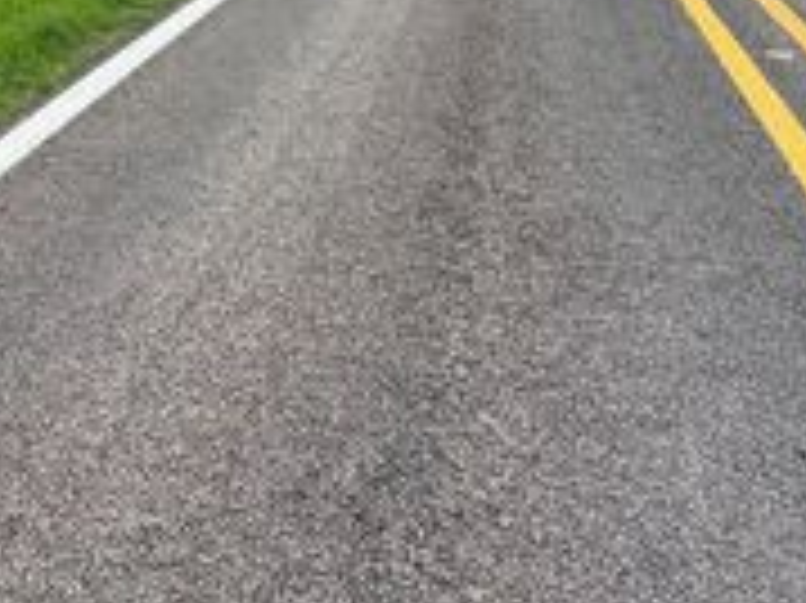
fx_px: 1559
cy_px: -92
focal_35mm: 67
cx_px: -270
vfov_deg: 20.7
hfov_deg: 24.8
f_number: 1.78
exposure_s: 1/1072
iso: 80
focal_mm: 6.86
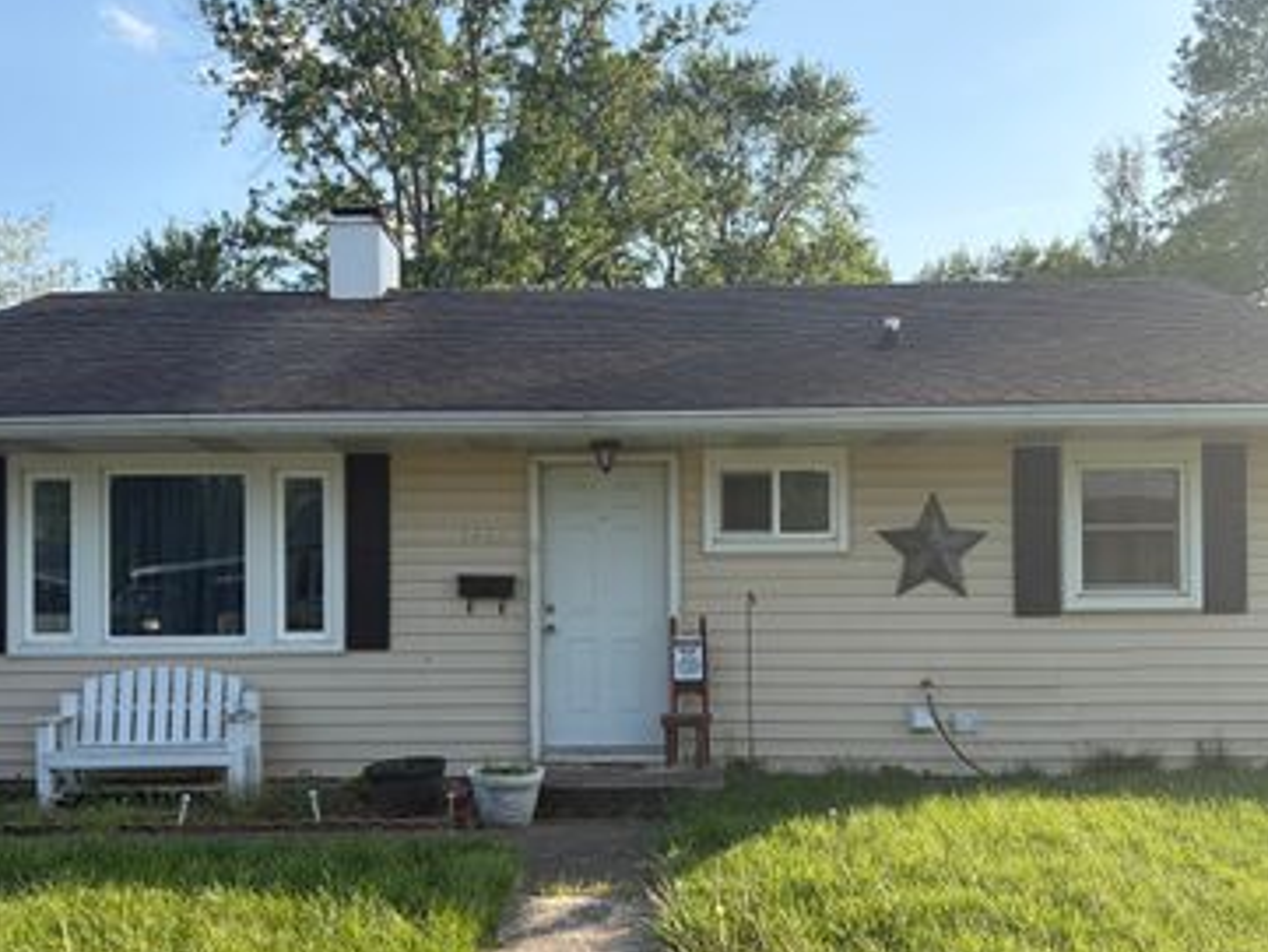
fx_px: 1319
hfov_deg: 51.3
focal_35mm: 36
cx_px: 590
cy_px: 585
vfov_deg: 39.5
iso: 64
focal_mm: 5.96
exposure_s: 1/1799
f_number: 1.6
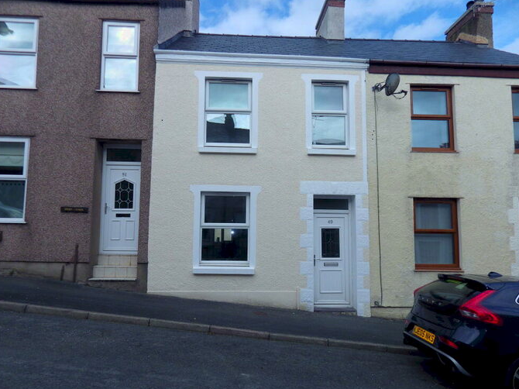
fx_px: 345
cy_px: 199
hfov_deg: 73.9
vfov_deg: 58.8
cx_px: 250
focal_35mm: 23
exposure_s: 1/160
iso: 100
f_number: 9.7
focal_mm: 4
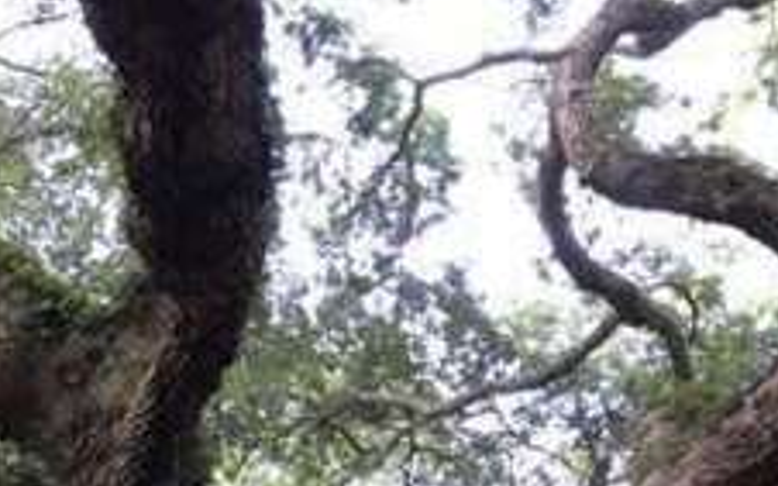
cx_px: -179
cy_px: 865
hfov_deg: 18.7
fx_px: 2225
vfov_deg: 11.6
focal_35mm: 105
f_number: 1.8
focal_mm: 3.99
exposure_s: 1/30
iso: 25
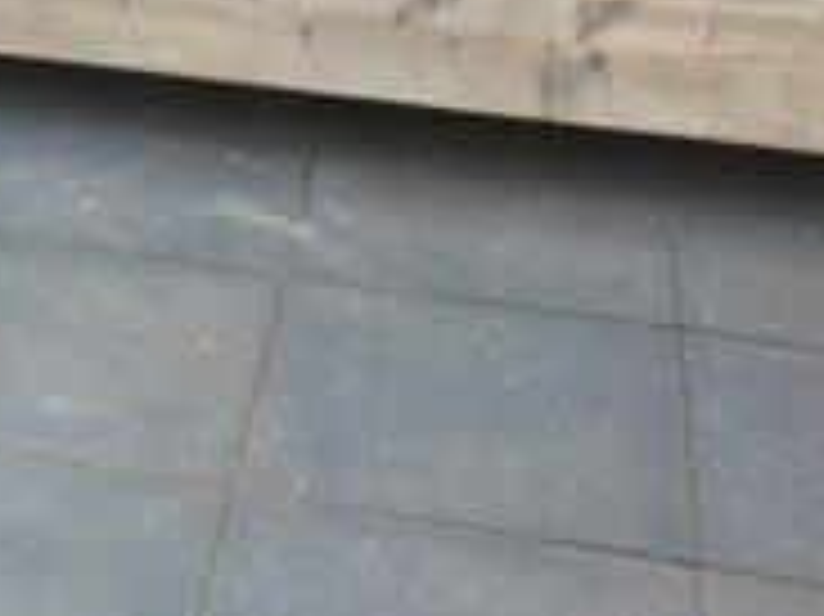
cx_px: -18
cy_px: 40
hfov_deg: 20.0
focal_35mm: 95
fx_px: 2260
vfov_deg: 15.3
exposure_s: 1/50
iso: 25
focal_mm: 4.15
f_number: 2.2
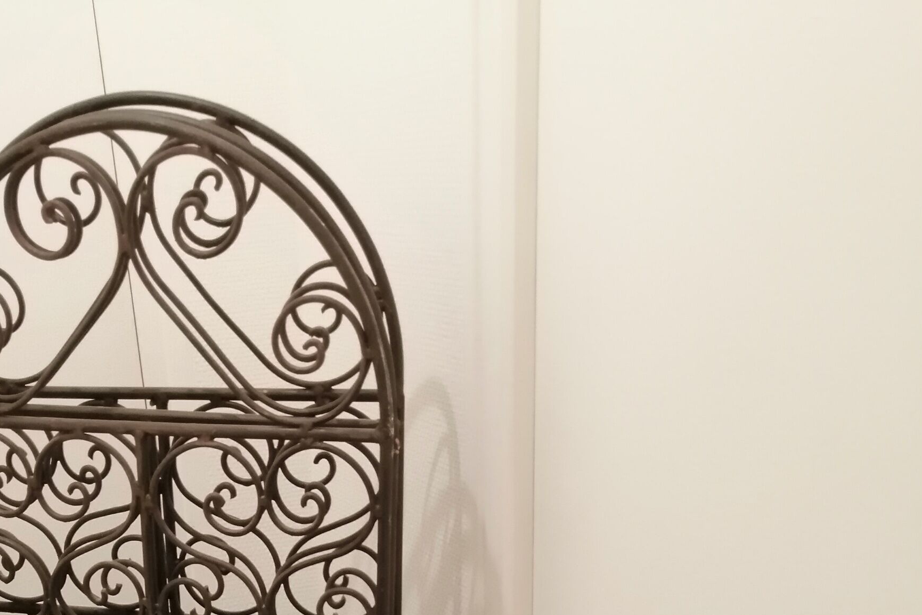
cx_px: 284
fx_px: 1306
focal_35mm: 51
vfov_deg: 22.8
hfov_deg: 38.3
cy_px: 853
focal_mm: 3.96
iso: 320
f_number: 1.8
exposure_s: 1/33.3
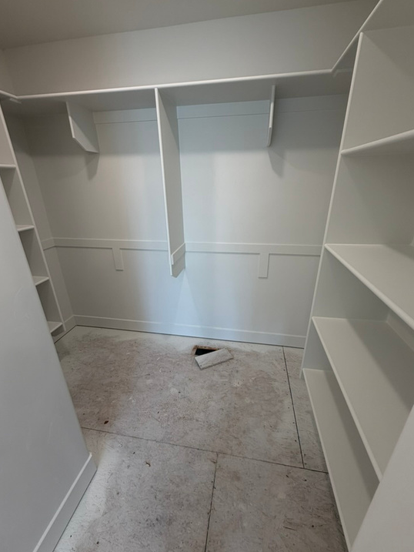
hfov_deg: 81.8
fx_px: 239
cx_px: 207
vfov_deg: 98.2
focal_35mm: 15
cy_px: 279
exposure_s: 1/120
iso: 80
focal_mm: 2.22
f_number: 2.2
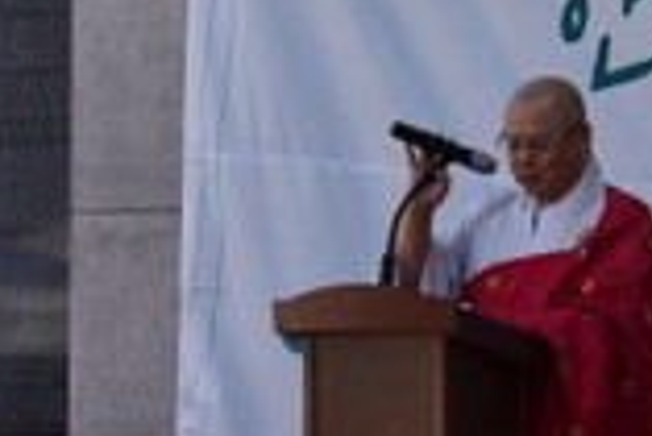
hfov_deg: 11.0
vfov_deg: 7.5
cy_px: 220
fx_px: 3317
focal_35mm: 183
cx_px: 797
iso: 360
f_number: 8
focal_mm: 48
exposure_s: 1/250
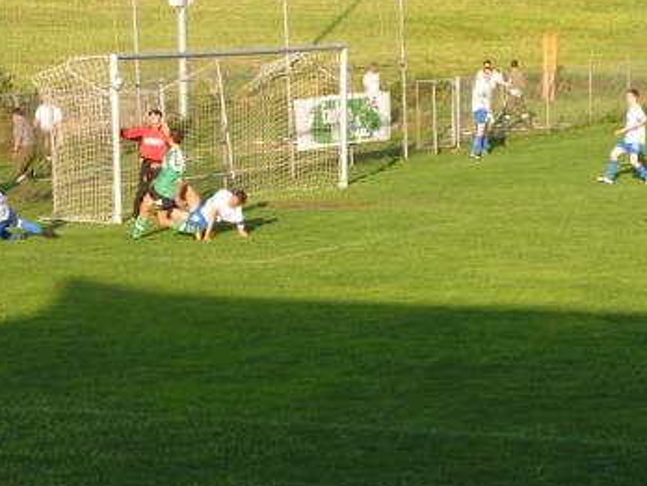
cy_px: 199
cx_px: 290
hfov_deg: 14.6
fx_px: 2523
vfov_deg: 11.0
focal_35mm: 135
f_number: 3.2
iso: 50
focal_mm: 17.5
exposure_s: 1/400
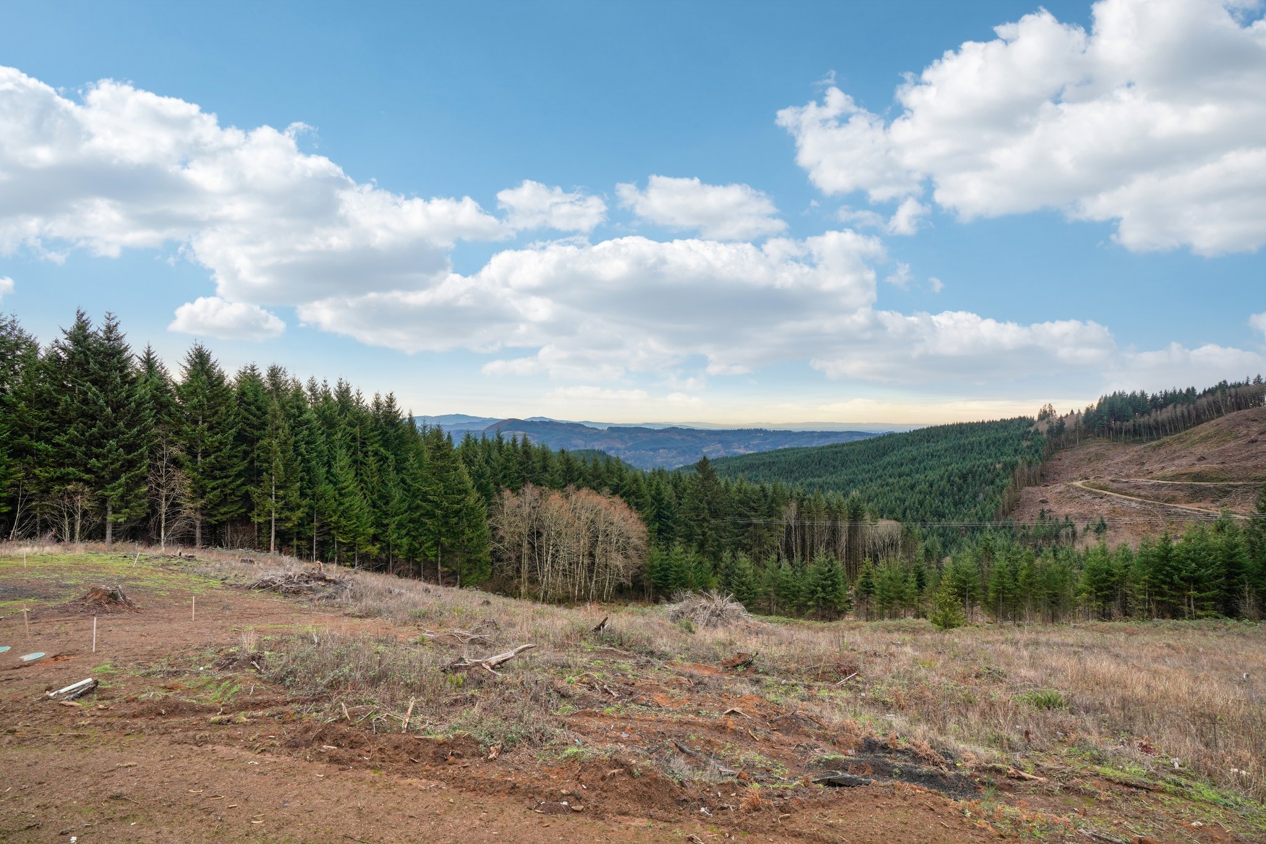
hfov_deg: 96.7
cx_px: 633
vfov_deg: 73.7
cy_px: 422
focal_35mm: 16
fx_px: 563
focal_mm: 16
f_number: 8
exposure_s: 1/160
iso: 400
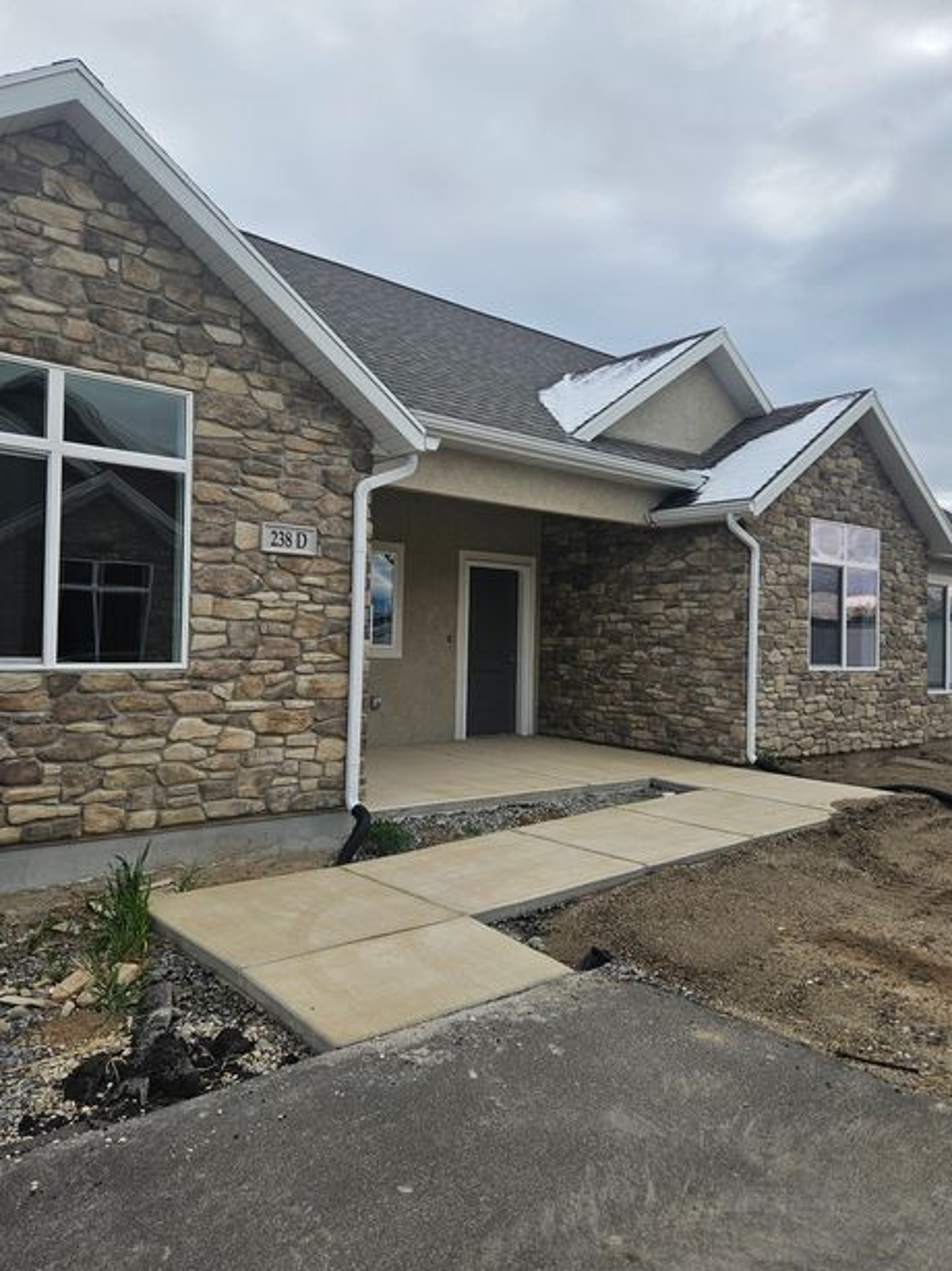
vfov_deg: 69.4
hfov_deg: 54.8
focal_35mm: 25
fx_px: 917
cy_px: 612
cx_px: 484
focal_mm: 5.4
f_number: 1.8
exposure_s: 1/1538
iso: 25
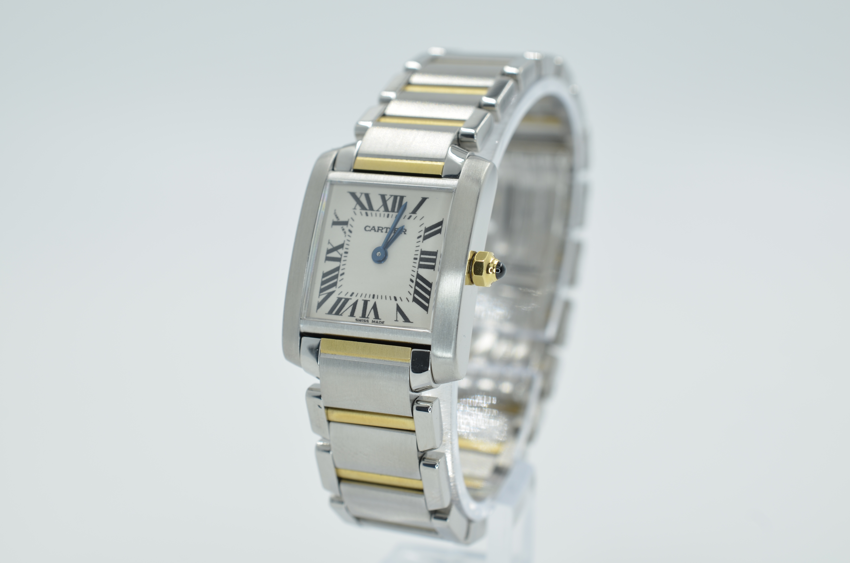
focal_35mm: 60
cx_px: 425
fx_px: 1414
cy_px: 282
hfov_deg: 33.5
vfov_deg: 22.5
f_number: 8
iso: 125
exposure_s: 1/50
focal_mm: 40
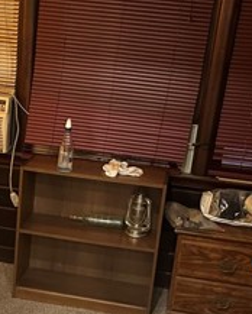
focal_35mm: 69
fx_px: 642
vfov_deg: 27.3
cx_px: 61
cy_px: 208
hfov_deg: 22.0
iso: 640
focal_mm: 6.86
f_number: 1.78
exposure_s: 1/60
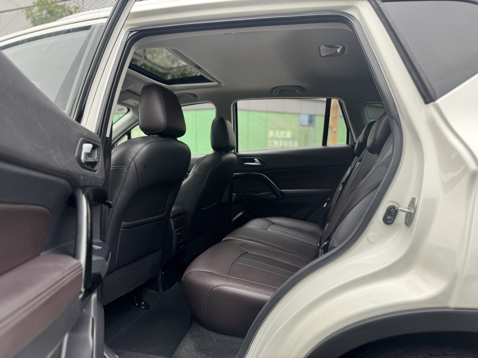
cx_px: 239
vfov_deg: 56.8
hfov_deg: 71.6
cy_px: 179
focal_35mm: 24
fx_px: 331
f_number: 1.78
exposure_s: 1/184
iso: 64
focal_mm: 6.76
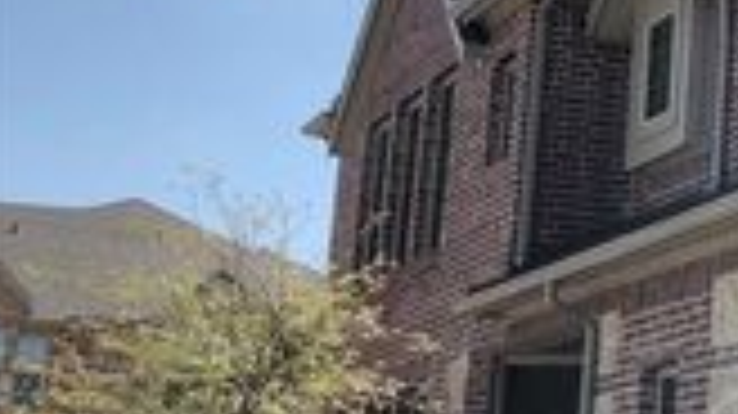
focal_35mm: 93
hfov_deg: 19.9
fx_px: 1819
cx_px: 1107
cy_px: 65
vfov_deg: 12.9
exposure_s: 1/2525
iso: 20
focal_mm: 4
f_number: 1.8
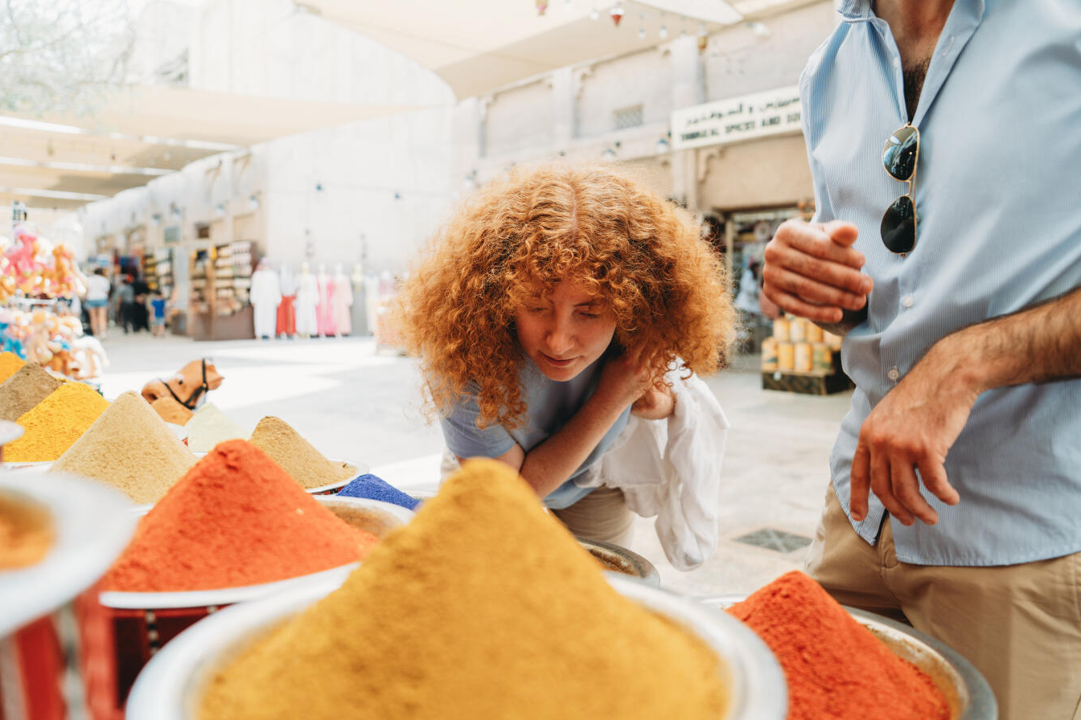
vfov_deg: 51.3
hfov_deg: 71.5
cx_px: 553
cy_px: 355
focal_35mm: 25
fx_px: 751
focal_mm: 24
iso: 100
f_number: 2.8
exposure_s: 1/200
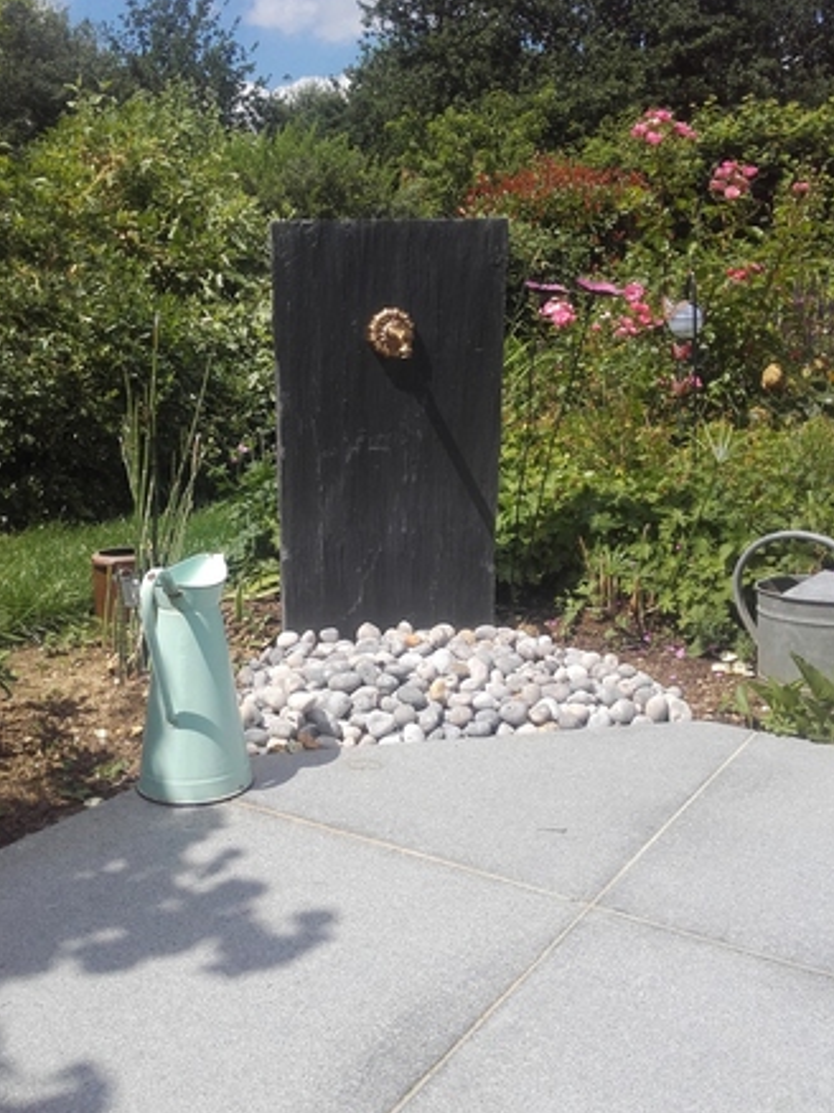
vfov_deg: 54.0
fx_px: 1093
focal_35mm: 34
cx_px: 392
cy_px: 529
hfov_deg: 41.7
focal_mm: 3.31
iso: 50
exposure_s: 1/1394
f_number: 2.2
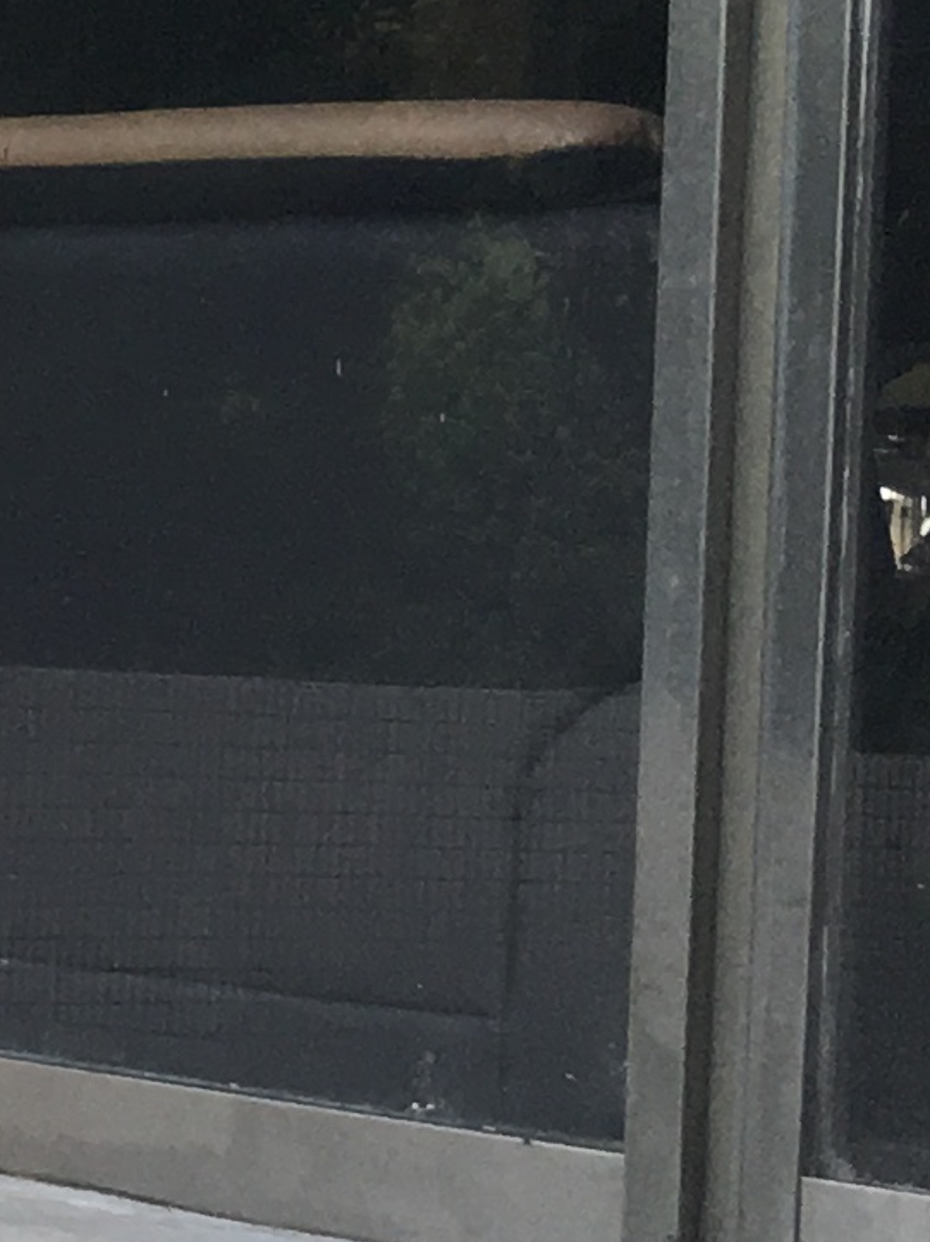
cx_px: -2075
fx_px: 5807
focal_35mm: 162
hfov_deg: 7.7
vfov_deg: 12.2
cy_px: 356
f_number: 2.2
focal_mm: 4.15
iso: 32
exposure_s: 1/120
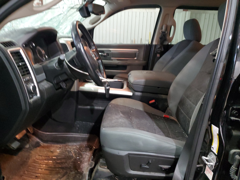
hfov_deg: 67.3
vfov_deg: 53.1
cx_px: 120
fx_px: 180
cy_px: 90
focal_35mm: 26
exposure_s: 1/15
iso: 425
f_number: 1.5
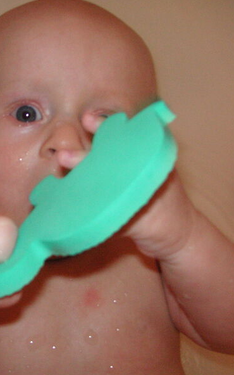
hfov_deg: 23.8
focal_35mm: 53
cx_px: 28
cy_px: 188
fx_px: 541
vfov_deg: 38.2
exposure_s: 1/45
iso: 160
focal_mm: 6.1
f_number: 2.8
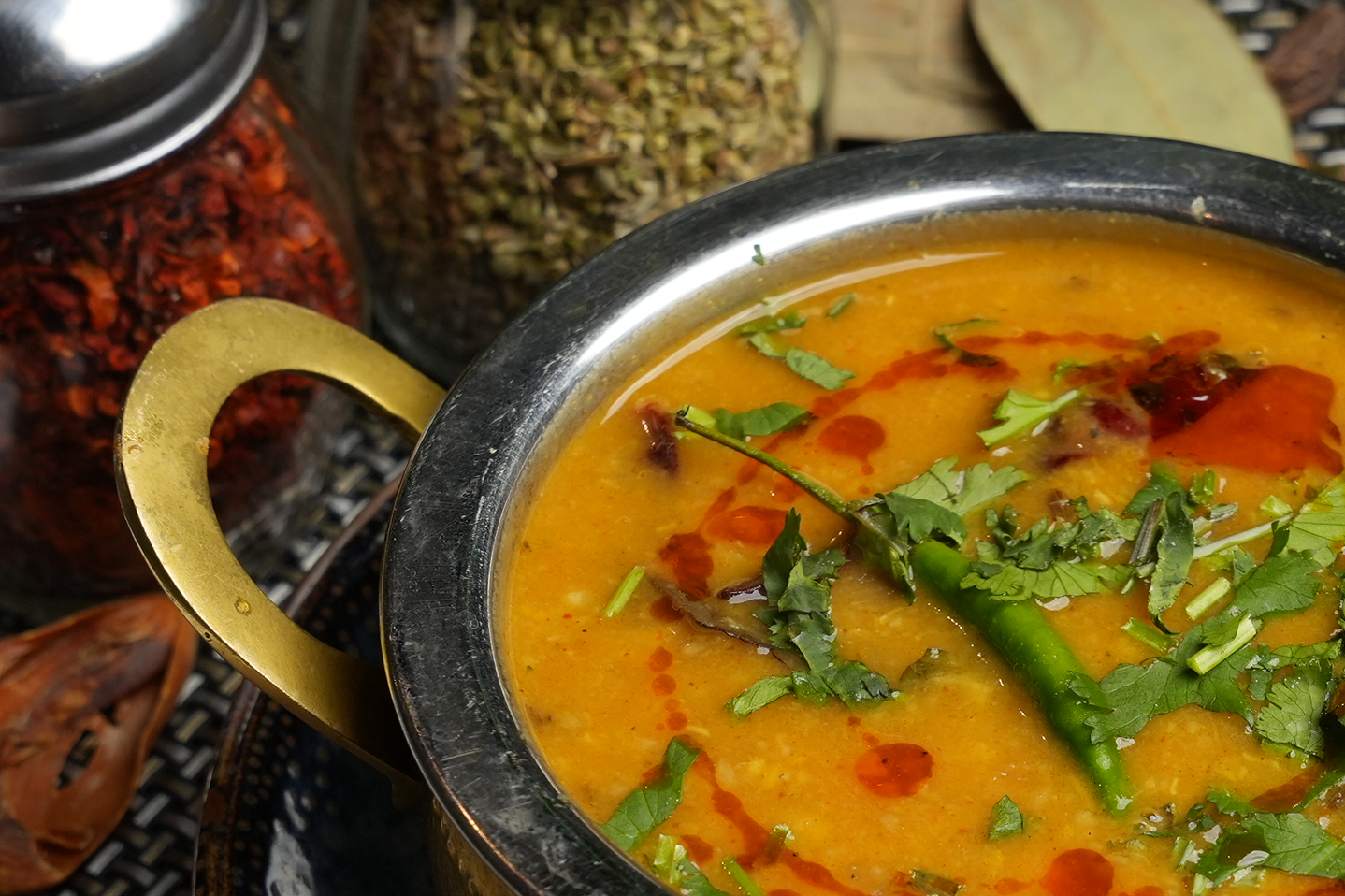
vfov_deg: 11.6
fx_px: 4388
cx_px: 968
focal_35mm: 117
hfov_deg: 17.4
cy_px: 757
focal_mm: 48.2
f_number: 8
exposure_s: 1/100
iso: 800
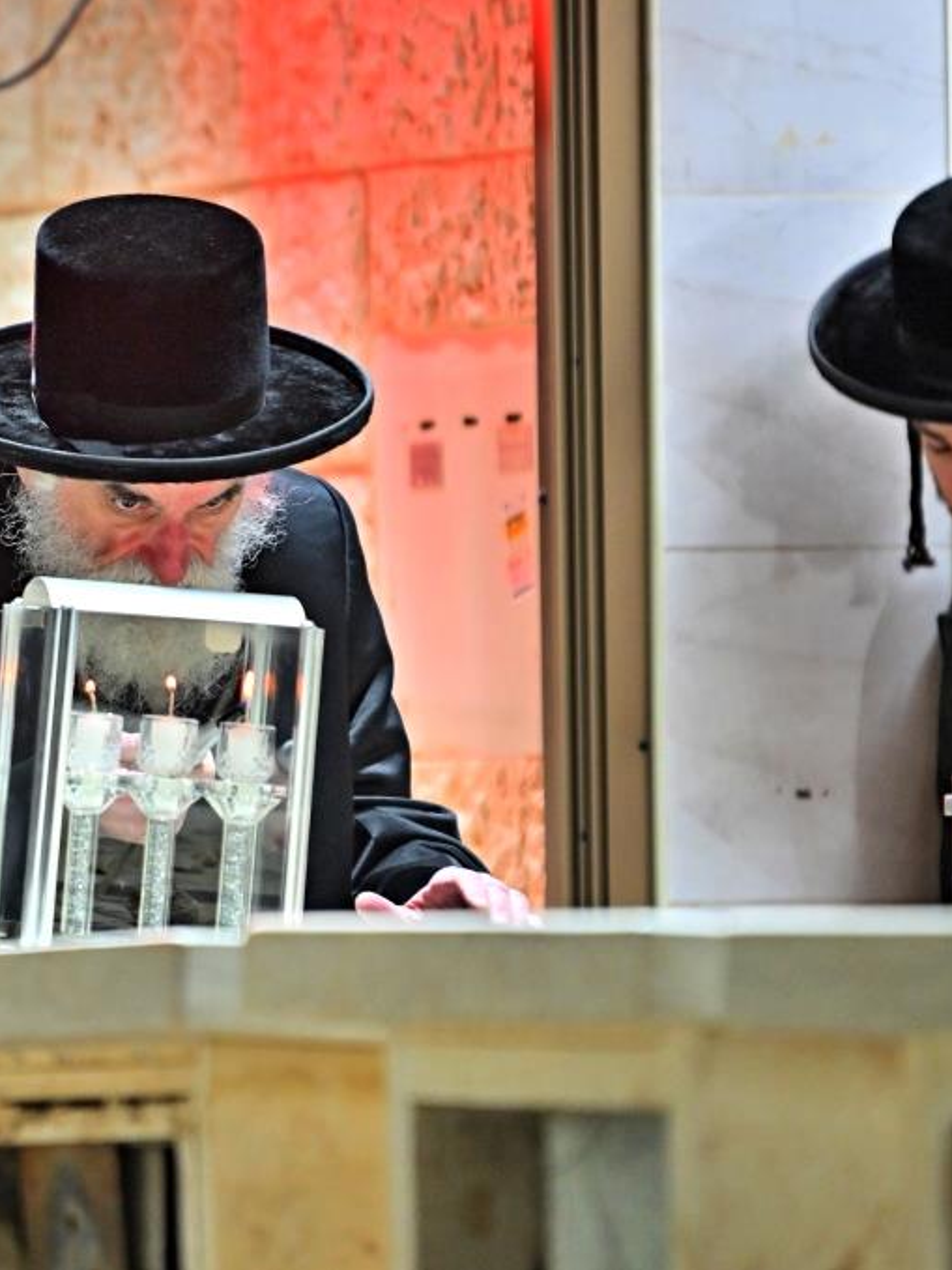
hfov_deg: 3.4
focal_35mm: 435
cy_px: 634
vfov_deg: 4.6
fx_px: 15956
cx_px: 131
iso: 1600
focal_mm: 200
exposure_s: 1/250
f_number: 2.8
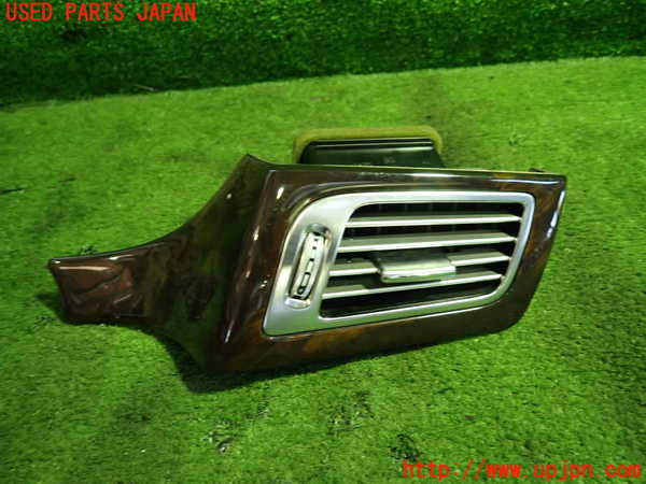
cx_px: 323
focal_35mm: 25
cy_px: 242
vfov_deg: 54.9
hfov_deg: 69.4
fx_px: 467
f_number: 2
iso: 250
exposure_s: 1/30
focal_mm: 4.5
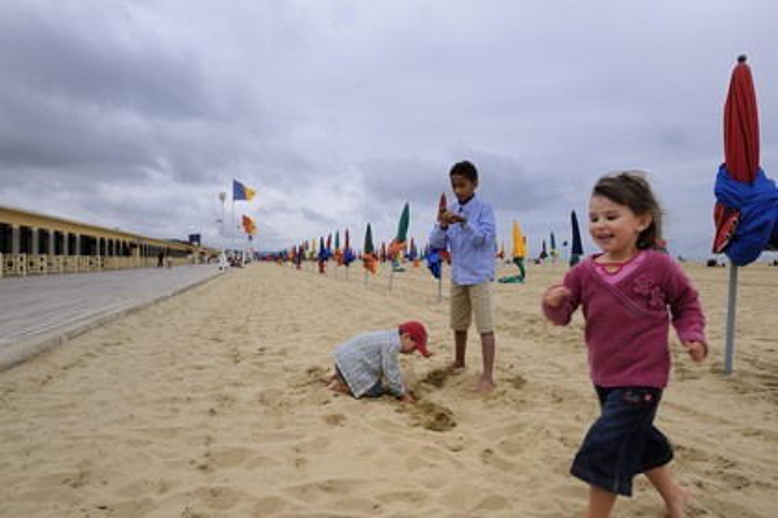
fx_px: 519
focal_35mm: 24
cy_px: 259
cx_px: 389
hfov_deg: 73.7
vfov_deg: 53.1
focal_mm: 24
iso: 400
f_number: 18
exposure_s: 1/200
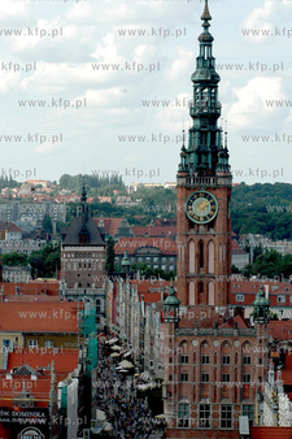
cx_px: 135
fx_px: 1729
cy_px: 207
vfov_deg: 14.5
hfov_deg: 9.7
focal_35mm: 142
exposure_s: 1/640
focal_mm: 80
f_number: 13
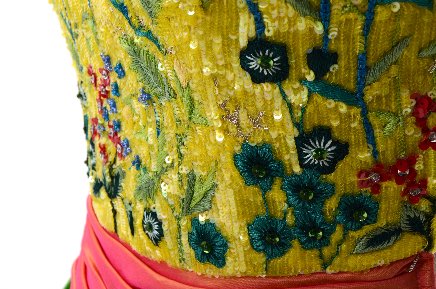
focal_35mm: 63
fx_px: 761
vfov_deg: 21.5
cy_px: 144
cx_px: 218
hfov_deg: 32.0
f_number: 16
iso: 400
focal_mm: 42
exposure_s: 1/125
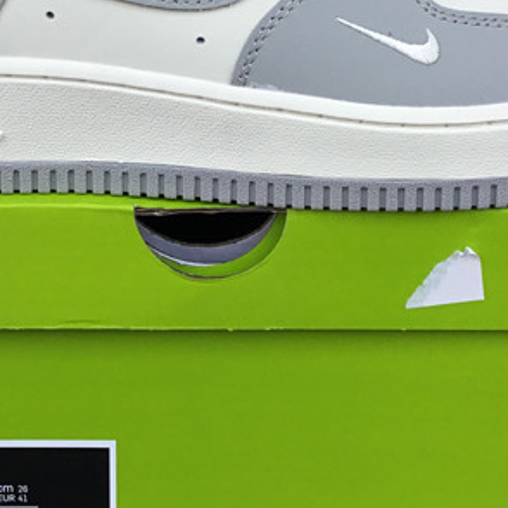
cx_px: 237
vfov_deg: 20.4
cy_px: 99
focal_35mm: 84
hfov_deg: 20.6
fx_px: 1395
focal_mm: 3.3
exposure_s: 1/599
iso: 25
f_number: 2.4
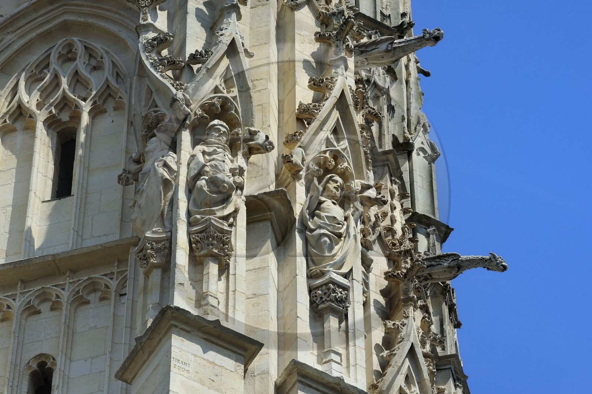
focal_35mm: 170
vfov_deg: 8.1
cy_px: 197
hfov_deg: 12.1
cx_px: 296
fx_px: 2793
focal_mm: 170
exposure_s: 1/200
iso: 200
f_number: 14
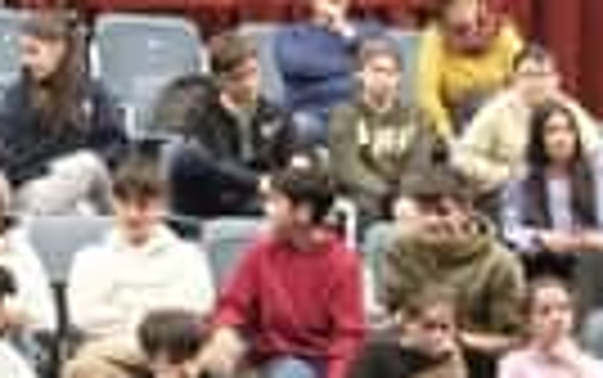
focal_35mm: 216
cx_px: 1323
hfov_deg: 9.0
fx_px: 3553
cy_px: 603
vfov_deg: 6.0
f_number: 2.8
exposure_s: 1/125
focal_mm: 18
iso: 3200
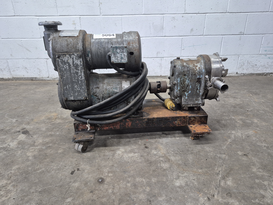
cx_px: 136
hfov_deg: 73.9
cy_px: 102
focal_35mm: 23
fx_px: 181
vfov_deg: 58.9
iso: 500
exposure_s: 1/120
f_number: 1.8
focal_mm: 5.4
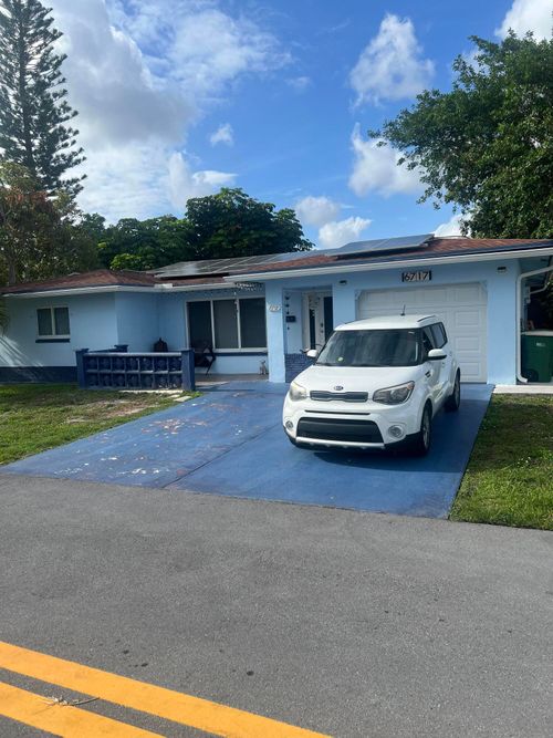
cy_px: 369
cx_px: 276
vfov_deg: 67.3
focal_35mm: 26
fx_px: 554
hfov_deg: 53.0
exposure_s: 1/4115
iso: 50
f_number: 1.5
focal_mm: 5.7
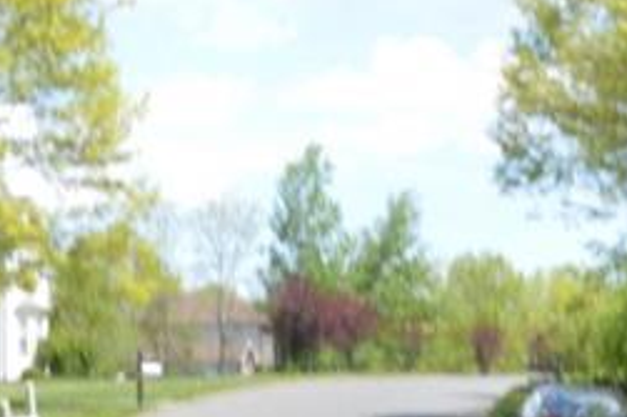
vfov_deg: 8.6
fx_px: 2767
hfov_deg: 12.5
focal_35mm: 159
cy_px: 42
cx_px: -182
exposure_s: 1/80
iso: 1600
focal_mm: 26
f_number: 29
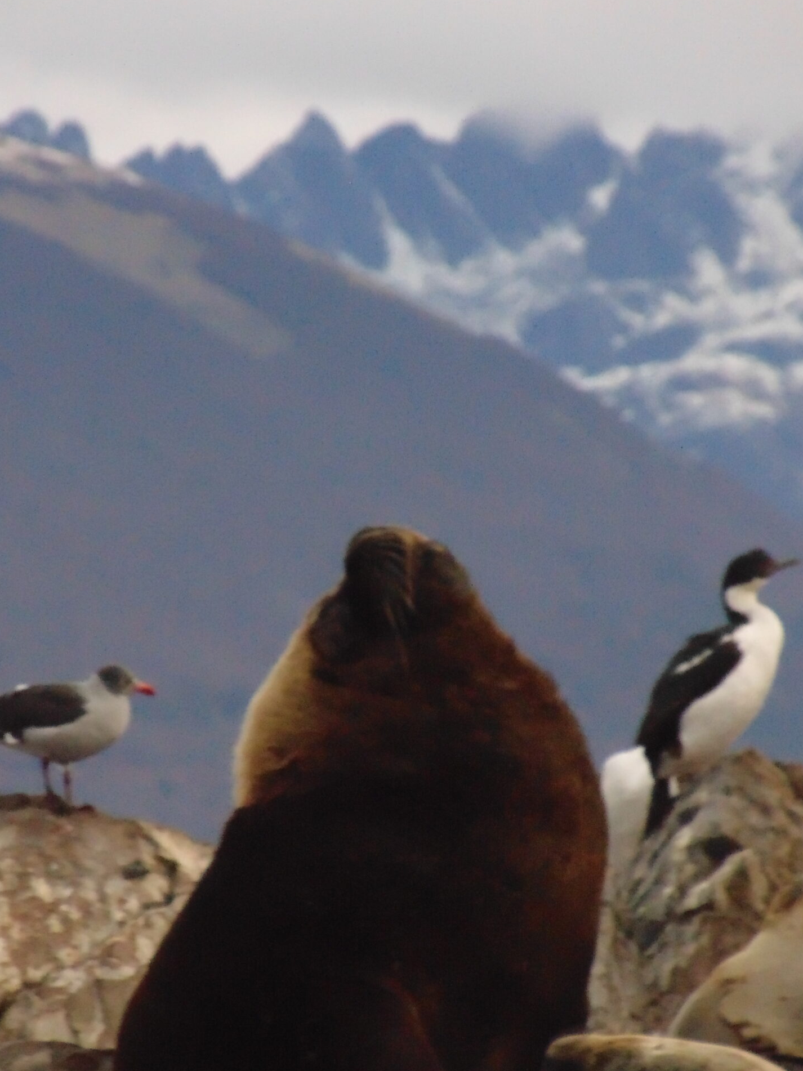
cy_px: 708
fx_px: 19490
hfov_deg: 2.4
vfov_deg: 3.1
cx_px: 430
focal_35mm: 630
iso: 800
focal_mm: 84
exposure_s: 1/250
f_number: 11.3
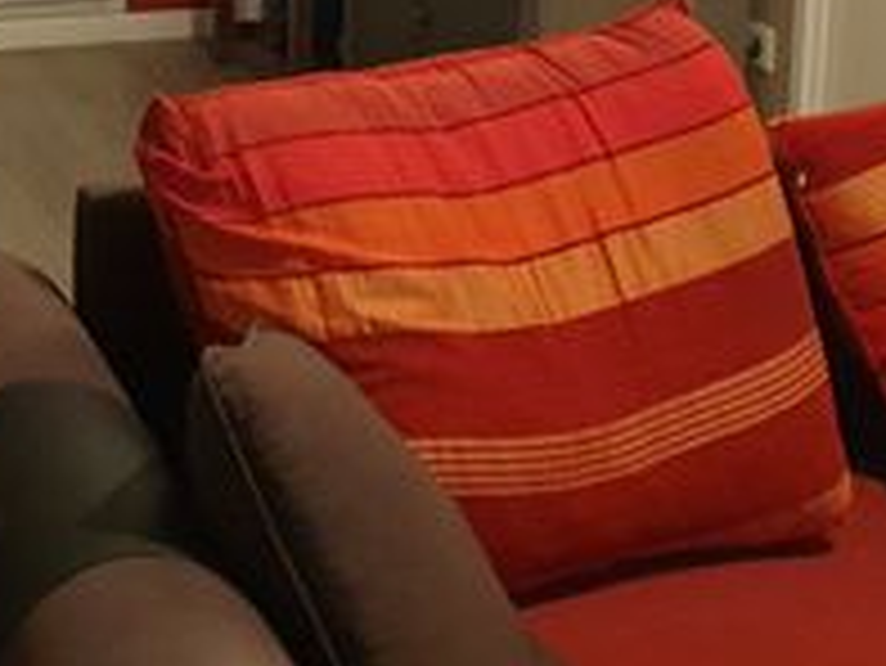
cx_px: 130
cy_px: -261
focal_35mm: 79
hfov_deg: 24.2
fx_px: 2023
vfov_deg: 17.3
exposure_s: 1/33
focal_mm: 4.3
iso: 320
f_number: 1.5
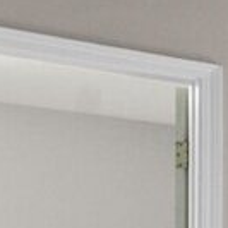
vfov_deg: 15.5
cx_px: 888
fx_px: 797
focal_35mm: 107
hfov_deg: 8.5
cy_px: 299
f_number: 6.7
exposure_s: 1/3
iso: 1000
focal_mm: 12
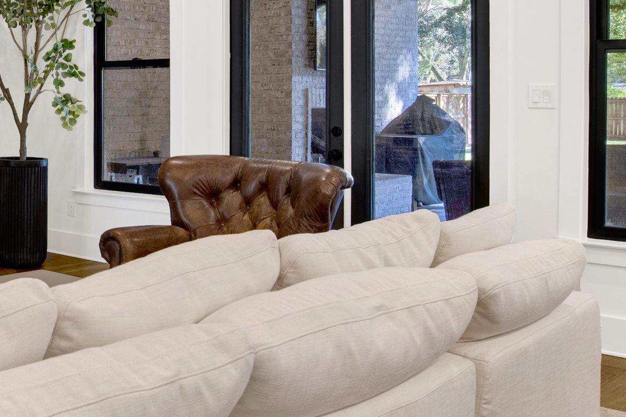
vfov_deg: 28.1
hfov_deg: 35.1
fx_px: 817
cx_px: -84
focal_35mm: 47
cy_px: 94
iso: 200
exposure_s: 1/2.5
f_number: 11
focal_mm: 18
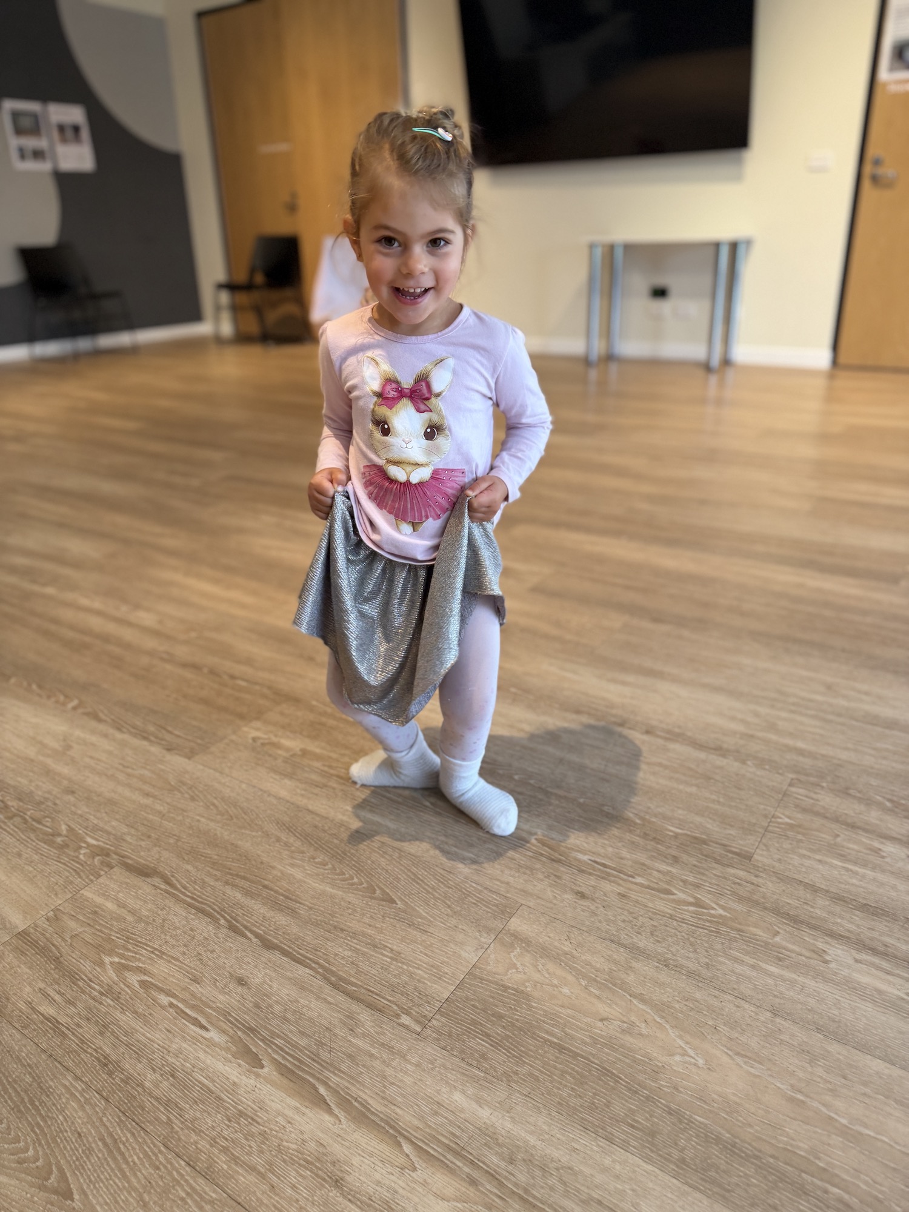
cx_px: 454
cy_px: 606
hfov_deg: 56.8
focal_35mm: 24
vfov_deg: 71.6
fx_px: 840
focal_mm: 6.76
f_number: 1.78
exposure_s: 1/85
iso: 200
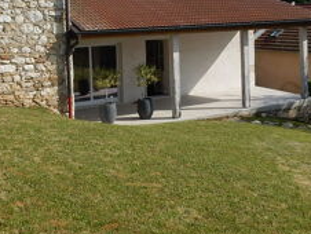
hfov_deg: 36.0
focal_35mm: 53
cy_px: 15
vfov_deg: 26.5
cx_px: 184
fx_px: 477
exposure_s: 1/1250
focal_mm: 4.5
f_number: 3.7
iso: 125
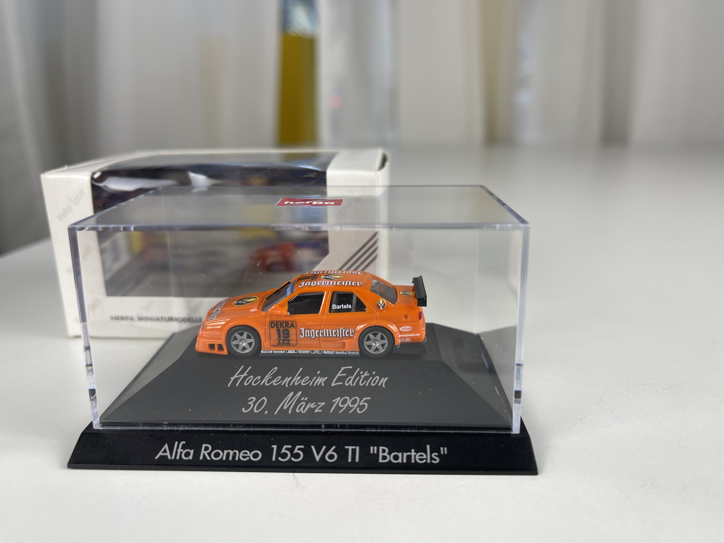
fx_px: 523
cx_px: 362
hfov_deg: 69.4
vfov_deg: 54.9
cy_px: 272
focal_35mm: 25
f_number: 1.6
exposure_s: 1/100
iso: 32
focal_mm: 5.1
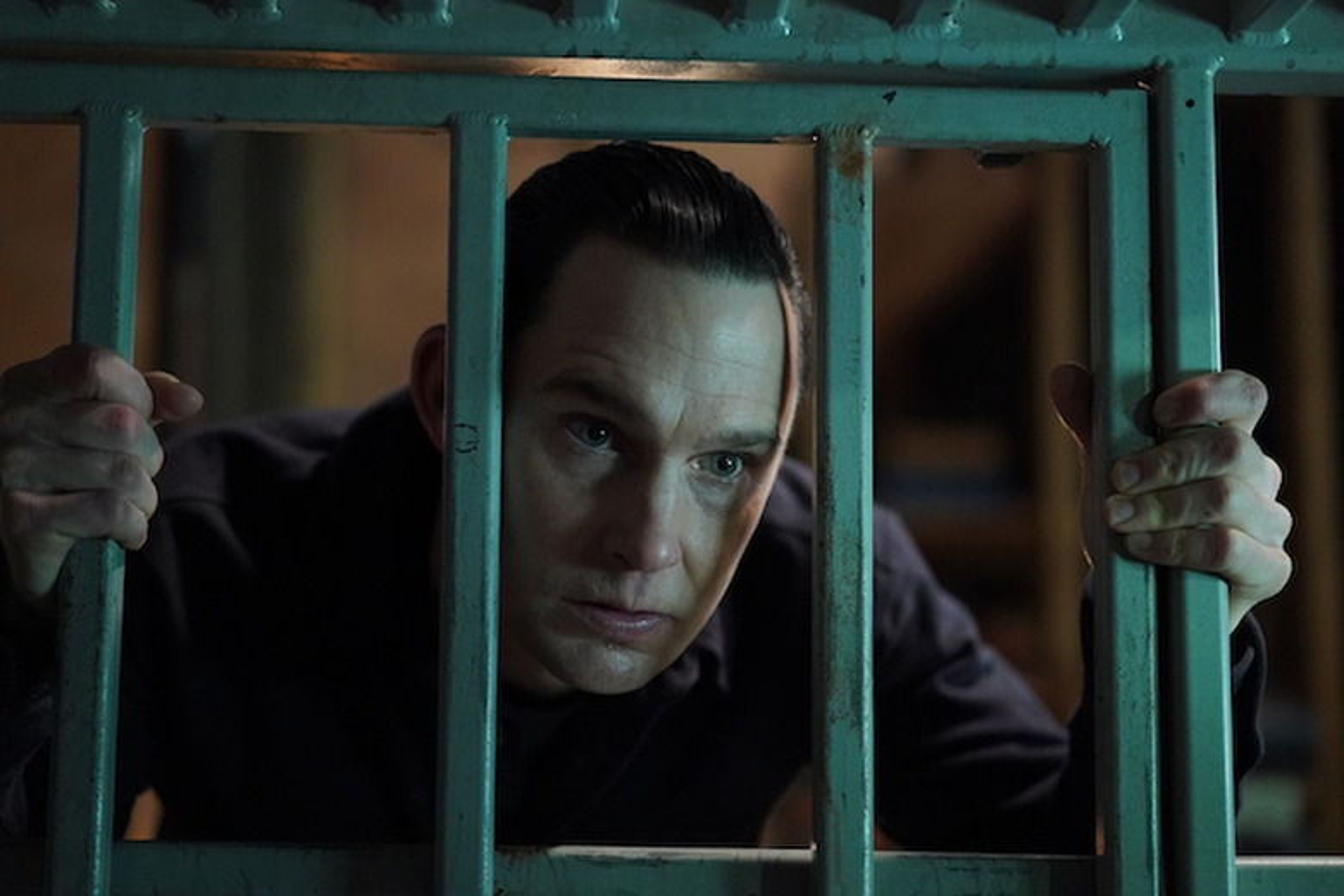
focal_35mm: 55
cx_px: 672
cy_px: 448
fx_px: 2053
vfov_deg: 24.6
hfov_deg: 36.2
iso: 6400
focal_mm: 55
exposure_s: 1/80
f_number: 1.8
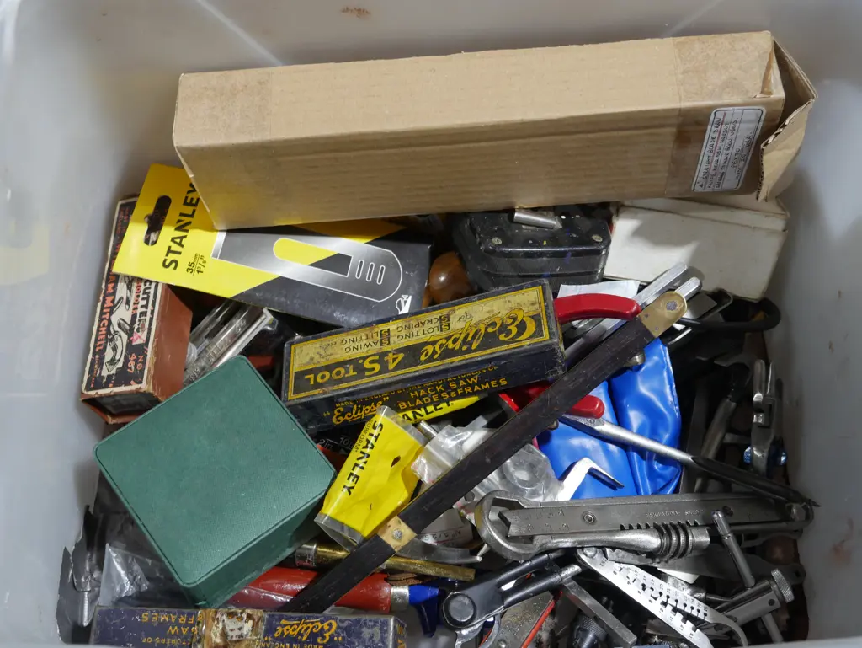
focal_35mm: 44
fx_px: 1096
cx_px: 431
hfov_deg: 42.9
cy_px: 324
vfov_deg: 32.9
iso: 500
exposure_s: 1/60
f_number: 4.7
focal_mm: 22
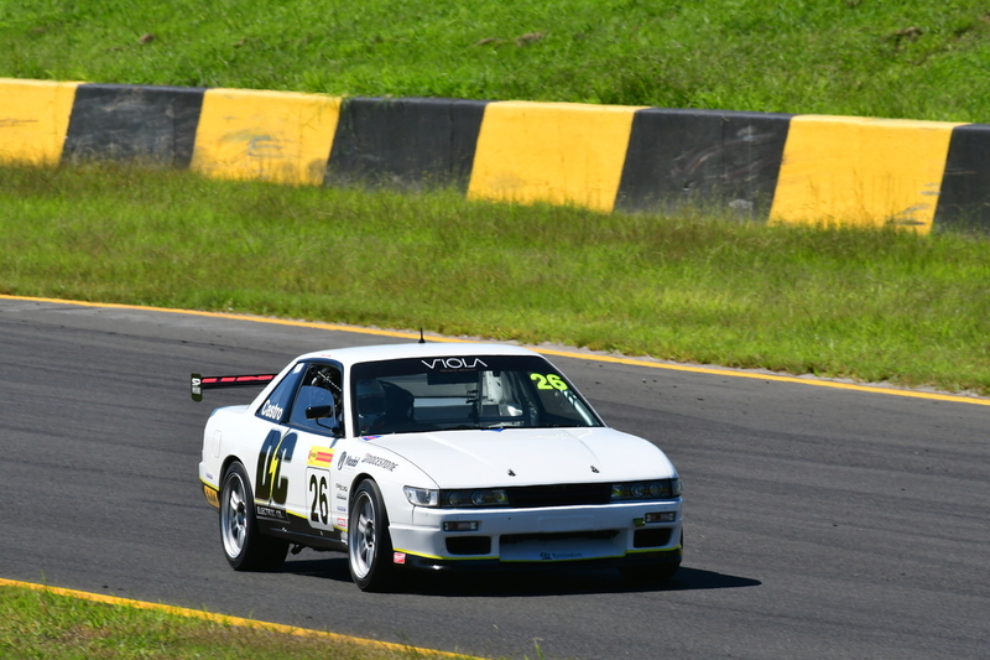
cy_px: 330
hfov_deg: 2.8
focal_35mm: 750
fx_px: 20619
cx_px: 495
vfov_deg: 1.8
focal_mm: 500
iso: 500
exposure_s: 1/640
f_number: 13
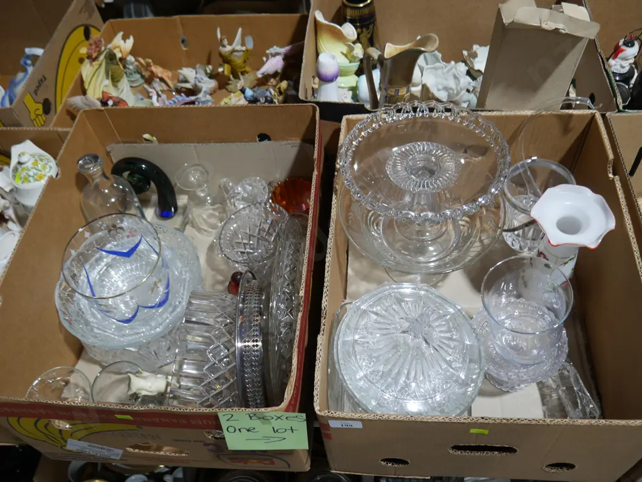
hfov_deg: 56.8
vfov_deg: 44.2
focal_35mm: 32
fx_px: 594
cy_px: 241
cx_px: 321
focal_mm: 16
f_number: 3.6
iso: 200
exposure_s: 1/60
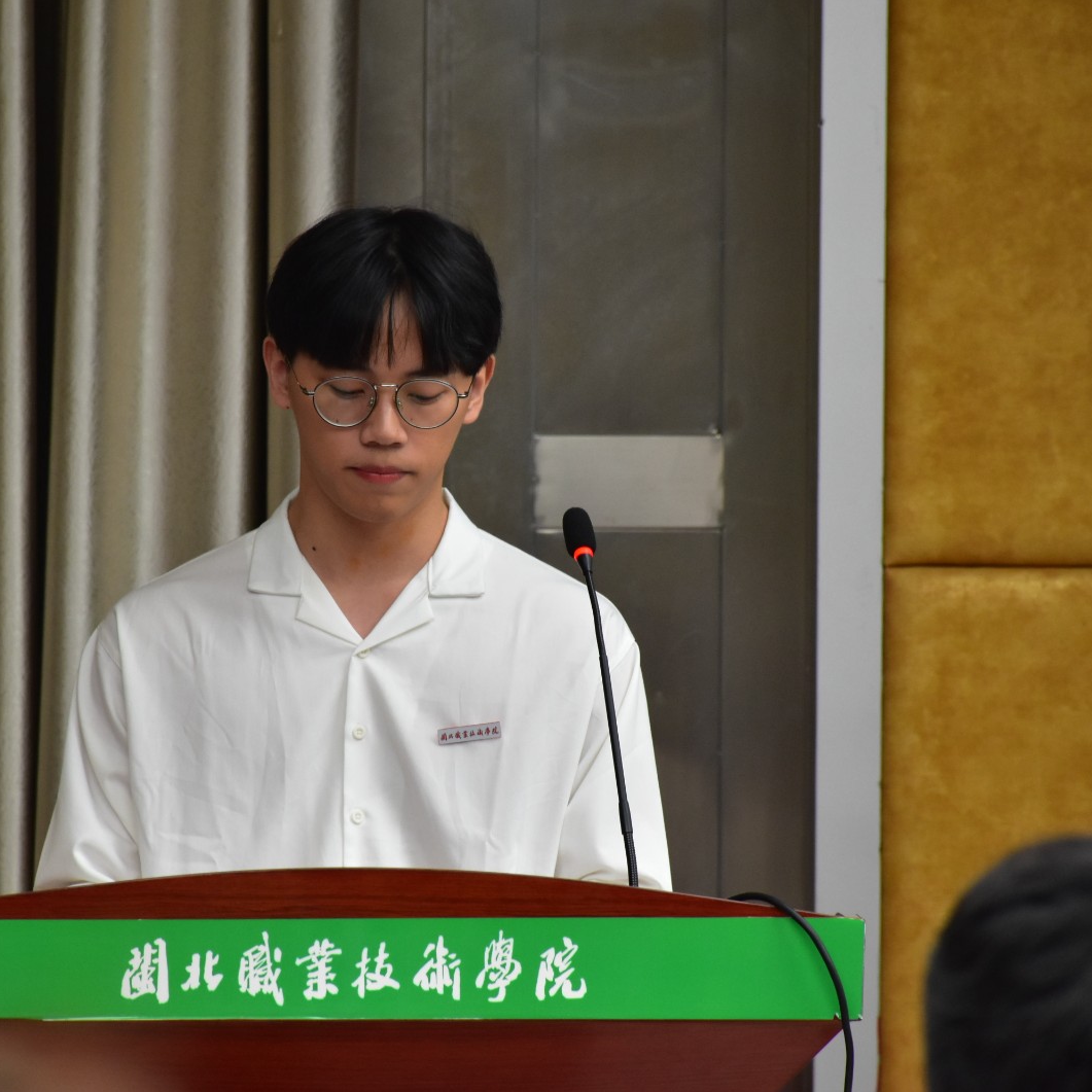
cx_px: 416
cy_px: 547
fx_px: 9601
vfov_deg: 6.5
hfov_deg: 6.5
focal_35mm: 269
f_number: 7.1
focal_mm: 140
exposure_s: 1/30
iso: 1250
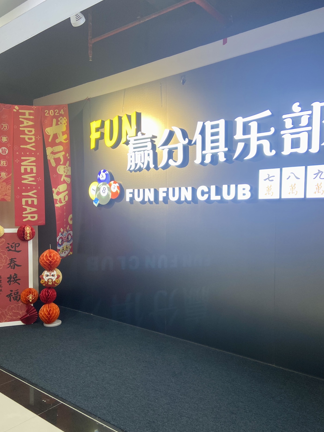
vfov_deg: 63.4
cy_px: 227
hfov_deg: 49.7
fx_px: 349
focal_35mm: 28
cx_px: 165
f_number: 1.8
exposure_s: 1/100
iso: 100
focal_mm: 4.25
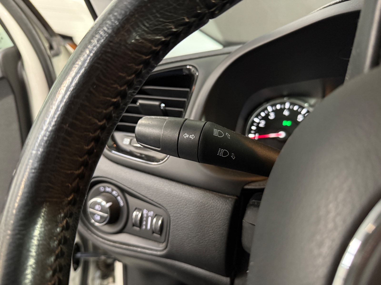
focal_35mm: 24
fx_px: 264
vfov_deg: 56.8
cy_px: 142
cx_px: 190
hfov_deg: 71.6
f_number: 1.78
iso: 800
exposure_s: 1/25
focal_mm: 6.76
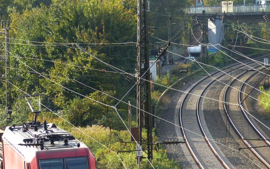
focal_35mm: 260
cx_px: 59
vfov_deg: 5.0
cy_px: 170
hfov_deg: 8.1
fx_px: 1914
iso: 160
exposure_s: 1/500
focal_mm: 24.3
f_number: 2.8
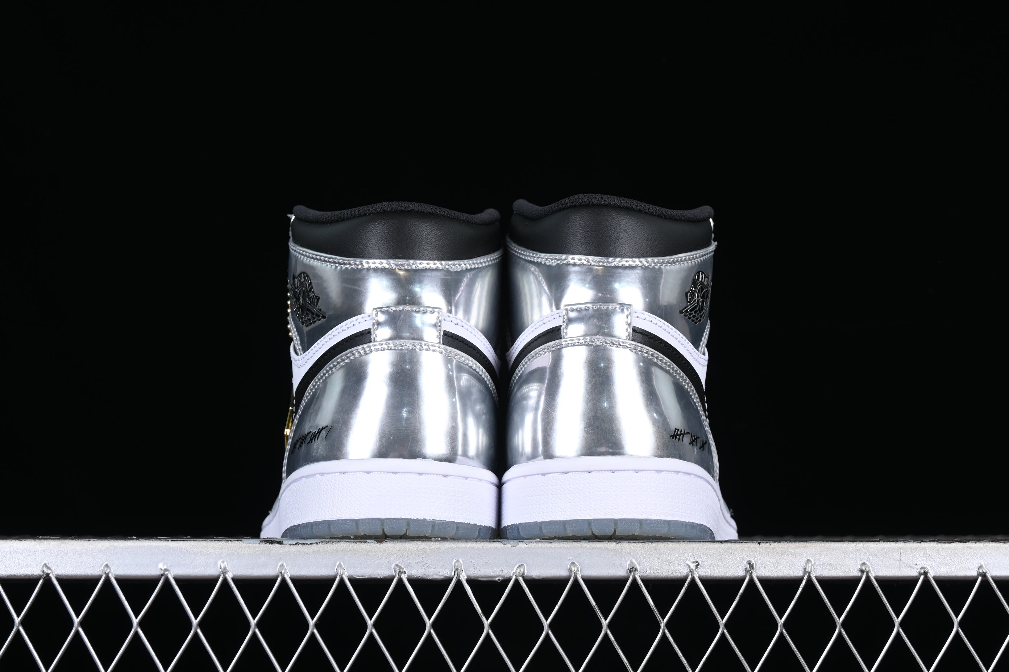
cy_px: 336
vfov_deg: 18.2
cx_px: 504
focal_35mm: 75
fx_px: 2102
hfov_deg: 27.0
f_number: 8
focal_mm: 50
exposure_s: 1/80
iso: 160
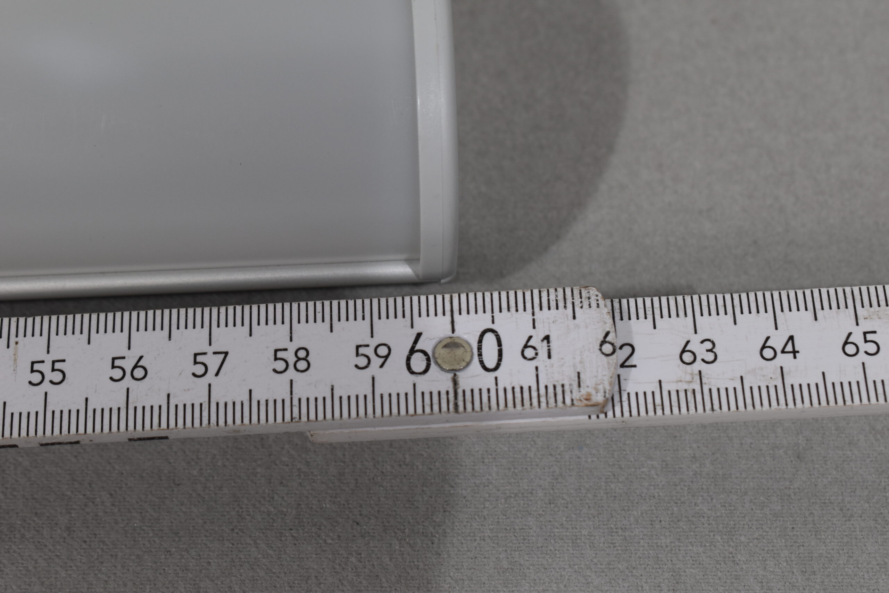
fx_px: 2037
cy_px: 296
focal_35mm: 82
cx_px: 444
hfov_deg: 24.6
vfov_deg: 16.6
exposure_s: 1/60
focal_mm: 55
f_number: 8
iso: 360
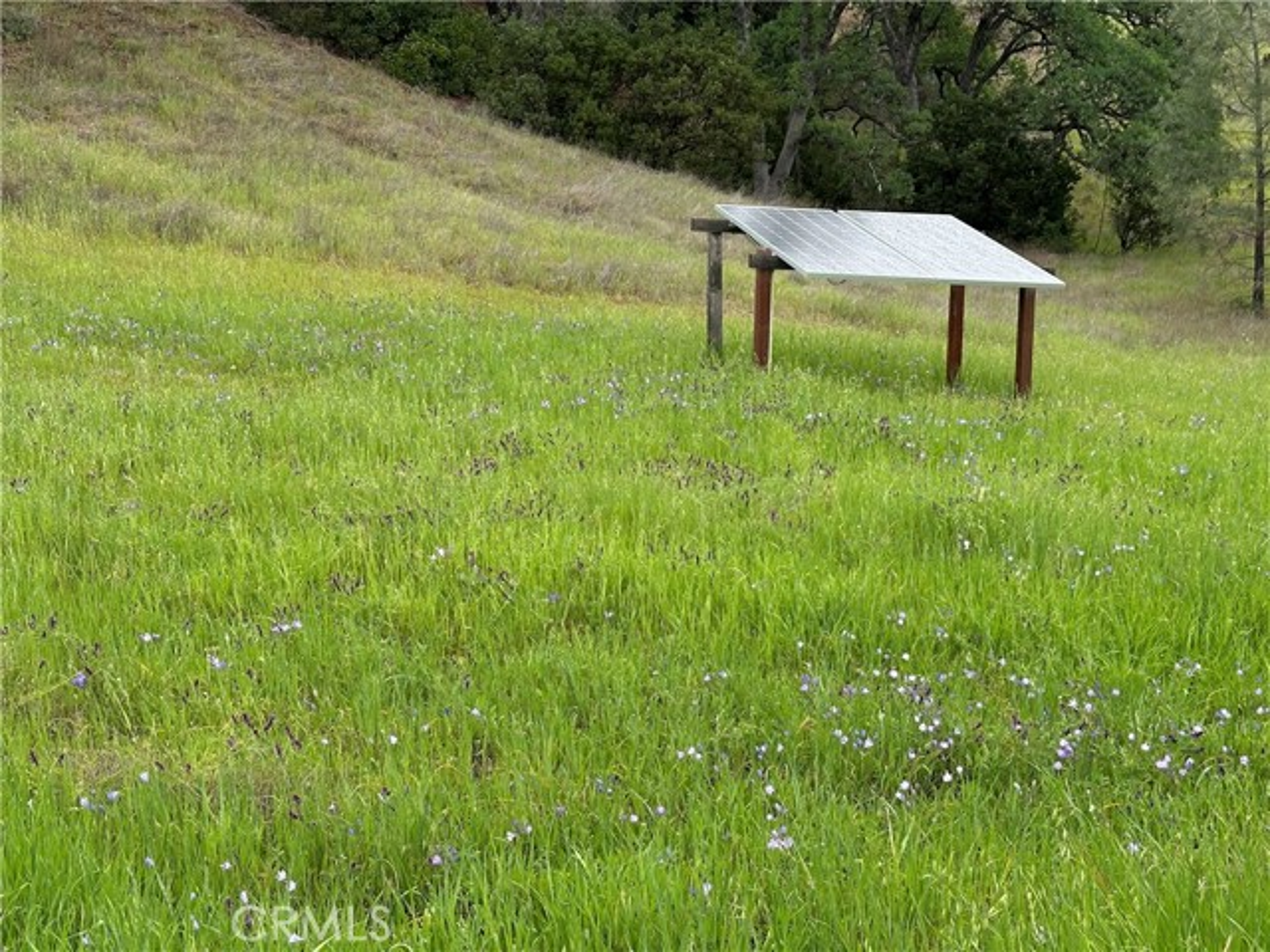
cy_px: 476
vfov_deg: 30.3
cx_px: 635
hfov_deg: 39.7
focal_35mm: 48
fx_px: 1761
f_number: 1.78
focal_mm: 6.86
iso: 64
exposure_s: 1/587
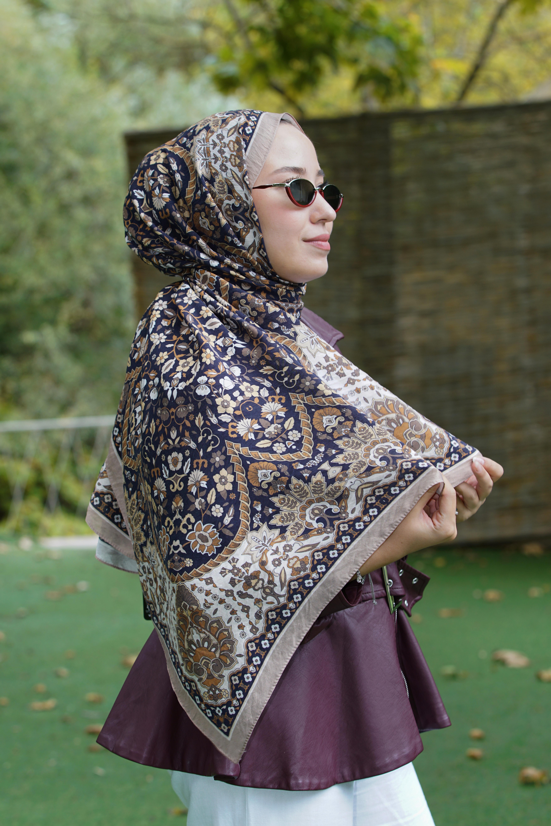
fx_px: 1606
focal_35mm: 70
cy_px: 413
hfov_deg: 19.5
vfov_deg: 28.8
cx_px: 276
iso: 200
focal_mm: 70
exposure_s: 1/100
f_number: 5
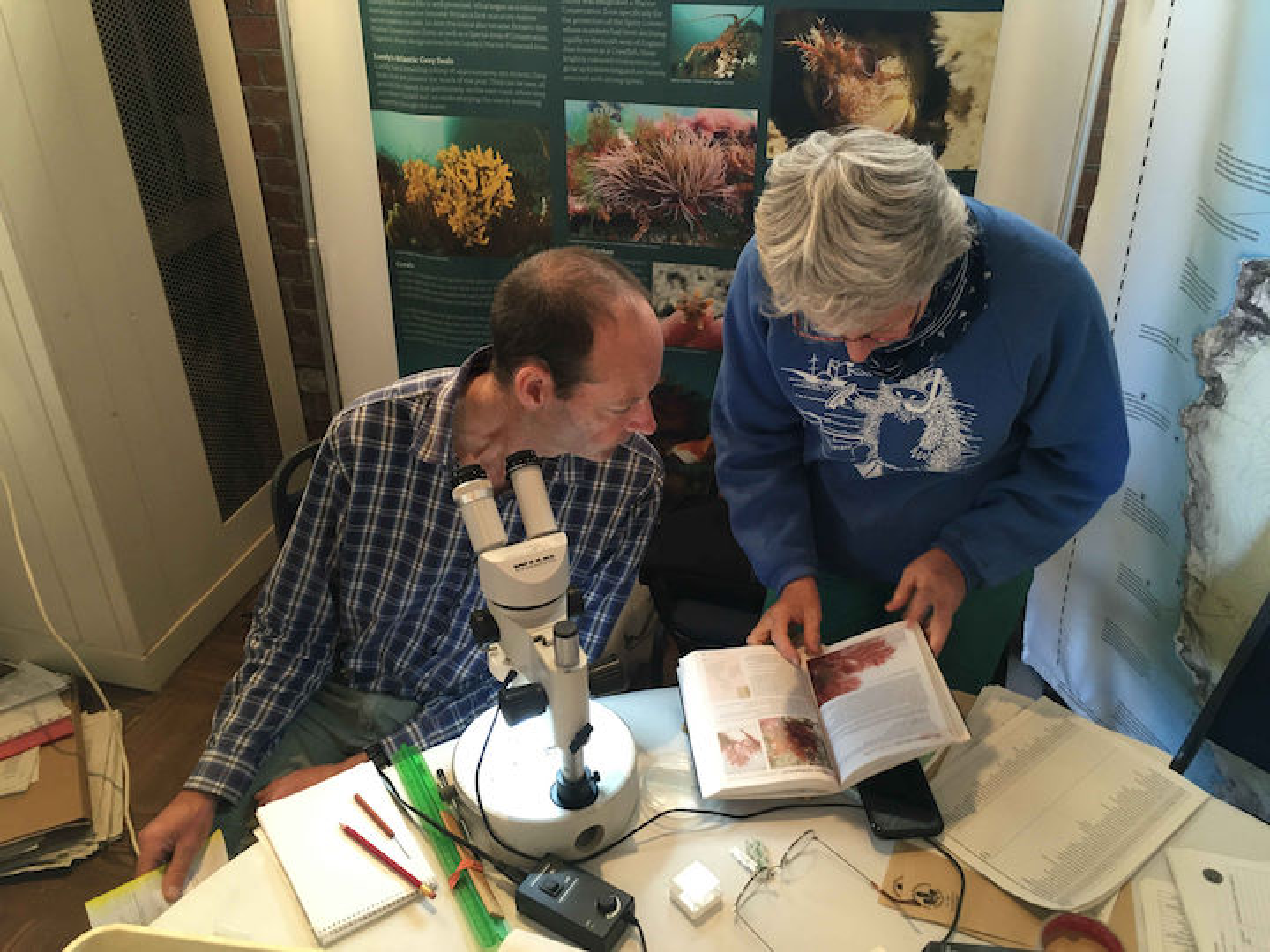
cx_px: 635
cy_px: 476
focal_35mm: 29
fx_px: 1064
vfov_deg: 48.2
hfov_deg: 61.7
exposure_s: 1/33
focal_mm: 4.15
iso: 125
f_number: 2.2
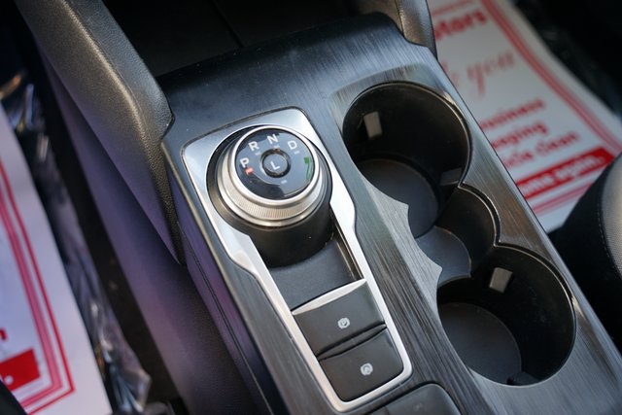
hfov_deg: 54.4
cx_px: 311
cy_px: 208
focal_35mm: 35
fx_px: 605
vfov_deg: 37.9
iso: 200
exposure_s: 1/60
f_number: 4
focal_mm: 35
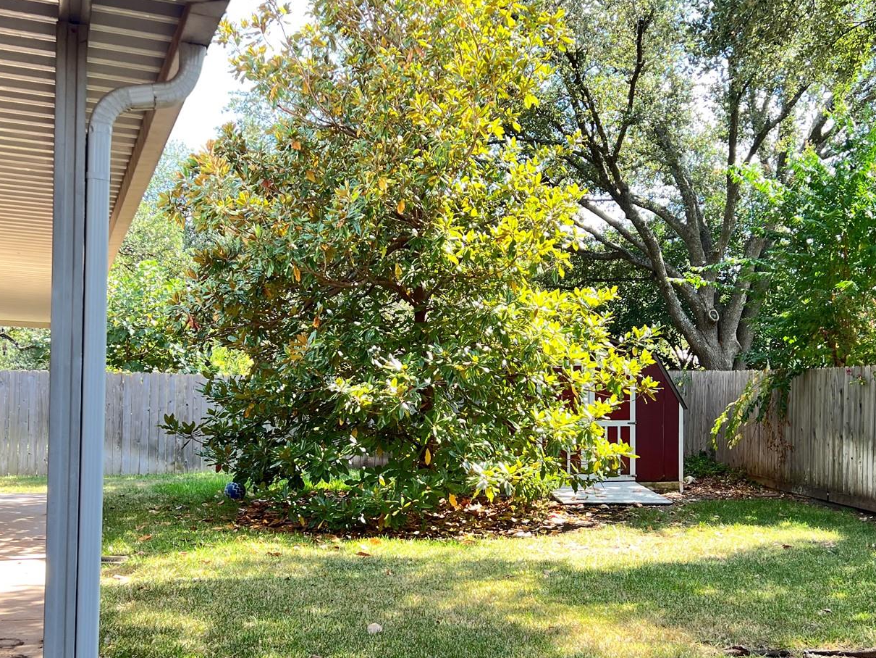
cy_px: 404
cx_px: 433
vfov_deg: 32.8
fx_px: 1114
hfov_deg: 42.9
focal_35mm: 44
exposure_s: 1/183
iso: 50
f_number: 1.5
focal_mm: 5.7
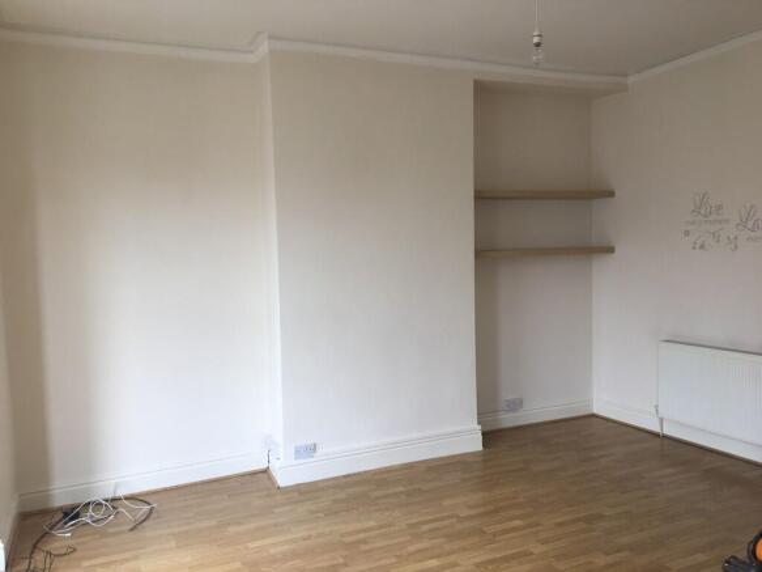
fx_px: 638
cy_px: 286
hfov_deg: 61.7
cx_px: 381
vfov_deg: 48.2
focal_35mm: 29
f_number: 2.2
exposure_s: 1/50
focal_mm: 4.15
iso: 32
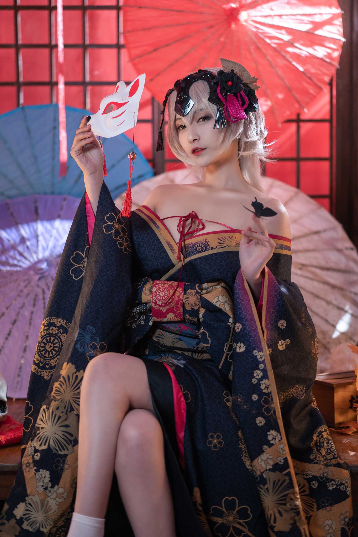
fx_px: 820
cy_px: 268
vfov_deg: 36.2
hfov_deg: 24.6
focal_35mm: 55
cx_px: 179
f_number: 2.2
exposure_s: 1/125
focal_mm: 55
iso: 640
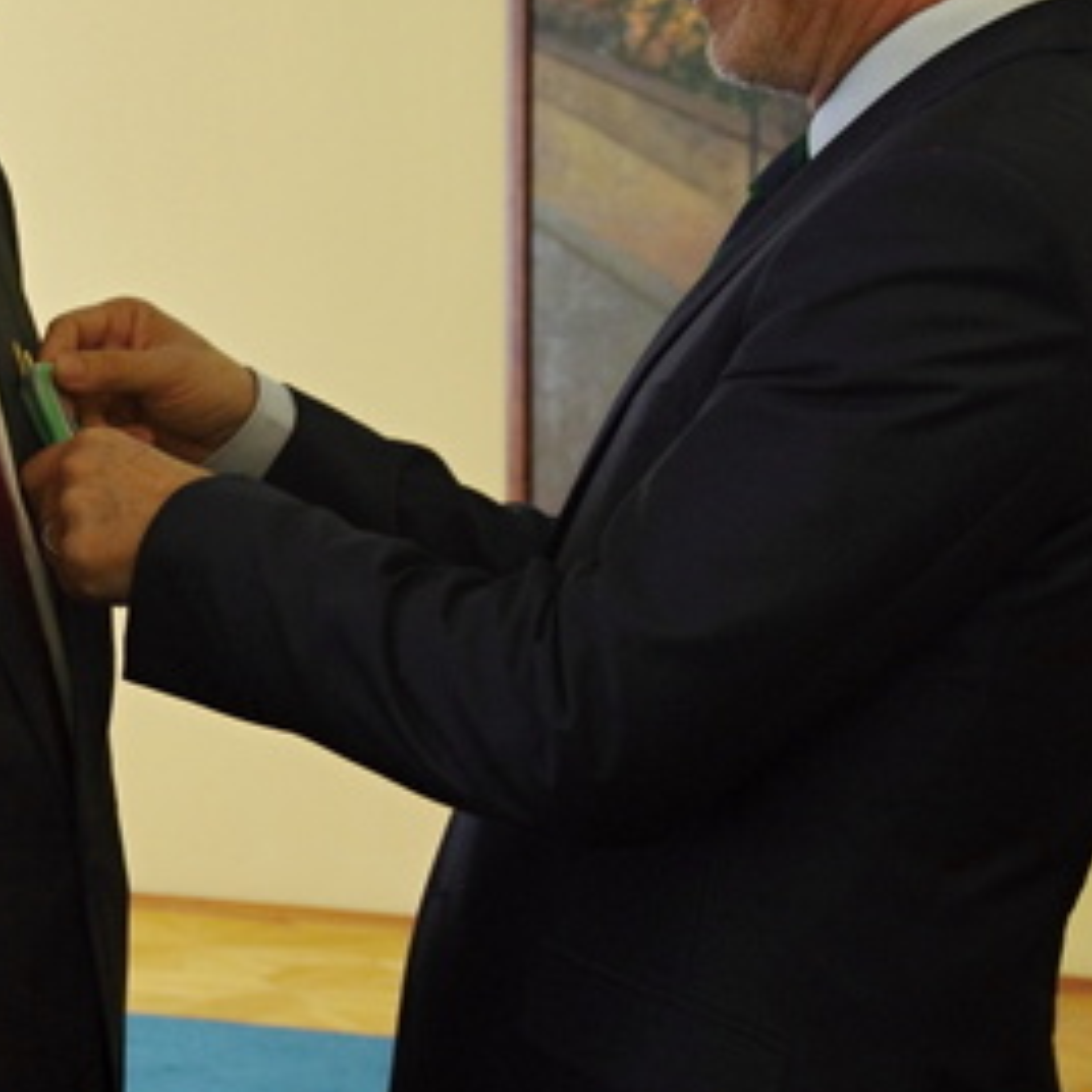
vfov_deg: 10.8
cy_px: 257
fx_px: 5747
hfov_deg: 10.8
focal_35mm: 161
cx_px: 139
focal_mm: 53
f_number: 8
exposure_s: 1/100
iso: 1600
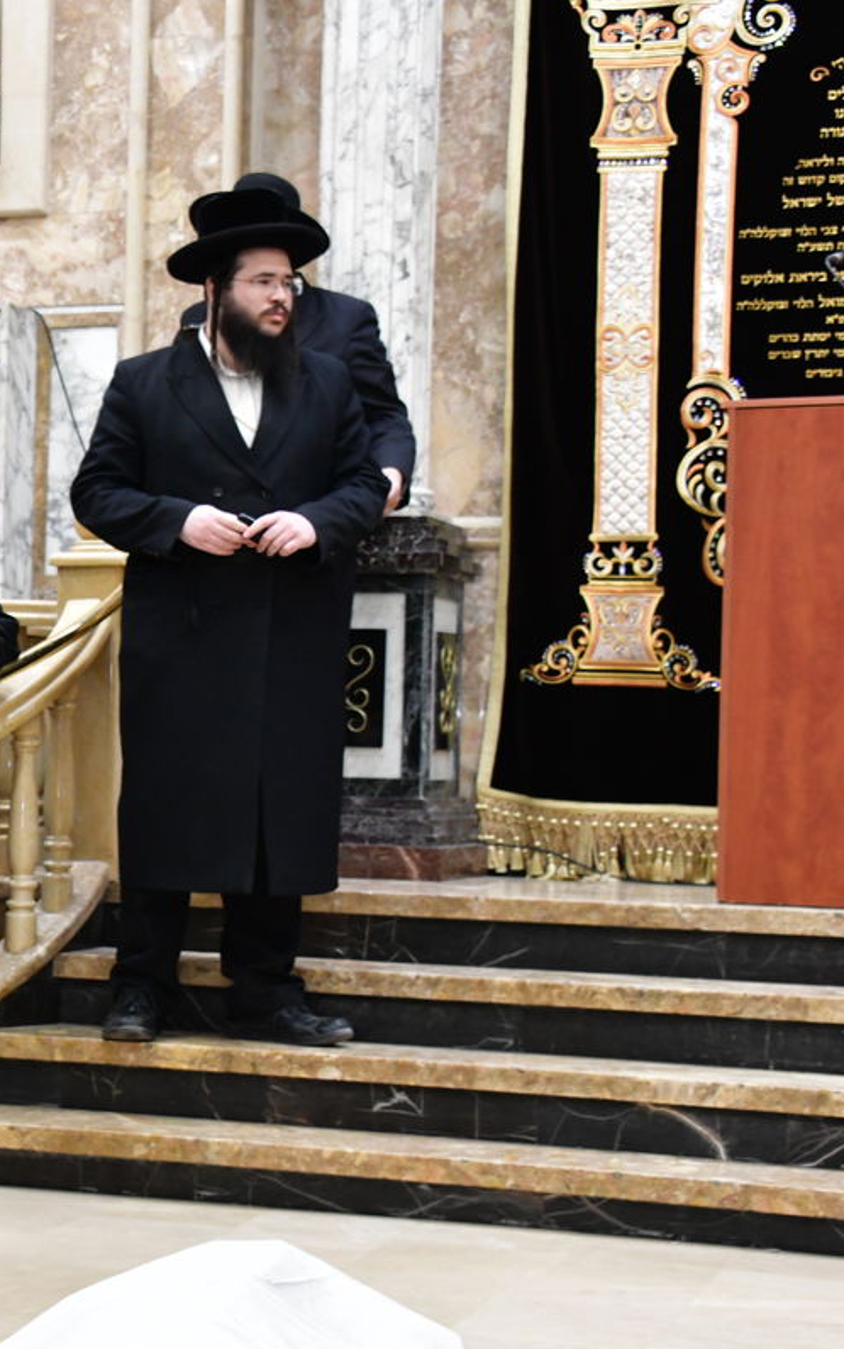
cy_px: 723
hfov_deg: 14.7
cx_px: -139
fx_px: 3163
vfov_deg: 24.1
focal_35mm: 86
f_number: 5.6
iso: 3200
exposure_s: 1/100
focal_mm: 48
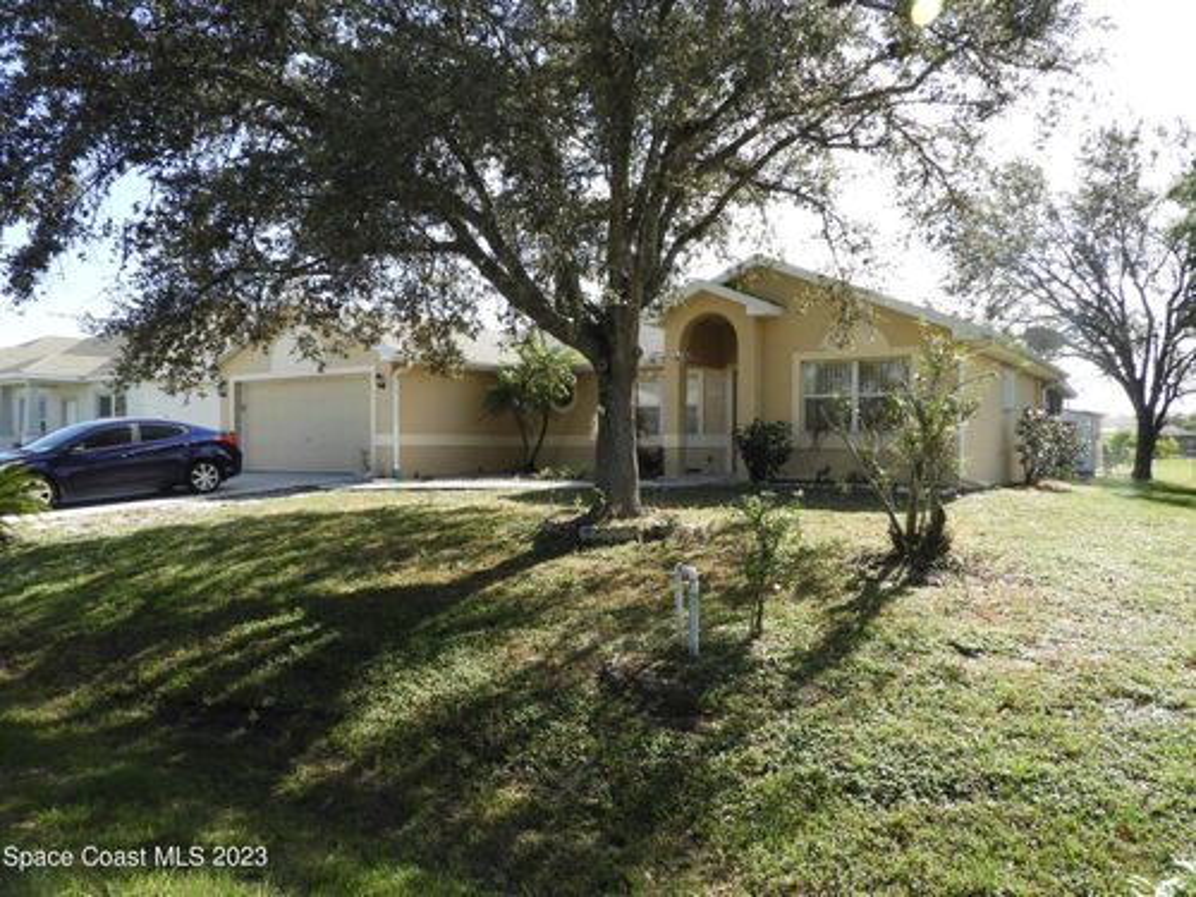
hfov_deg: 71.6
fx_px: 829
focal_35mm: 24
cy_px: 448
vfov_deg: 56.8
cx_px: 598
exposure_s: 1/400
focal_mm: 4.3
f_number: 3.3
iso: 100
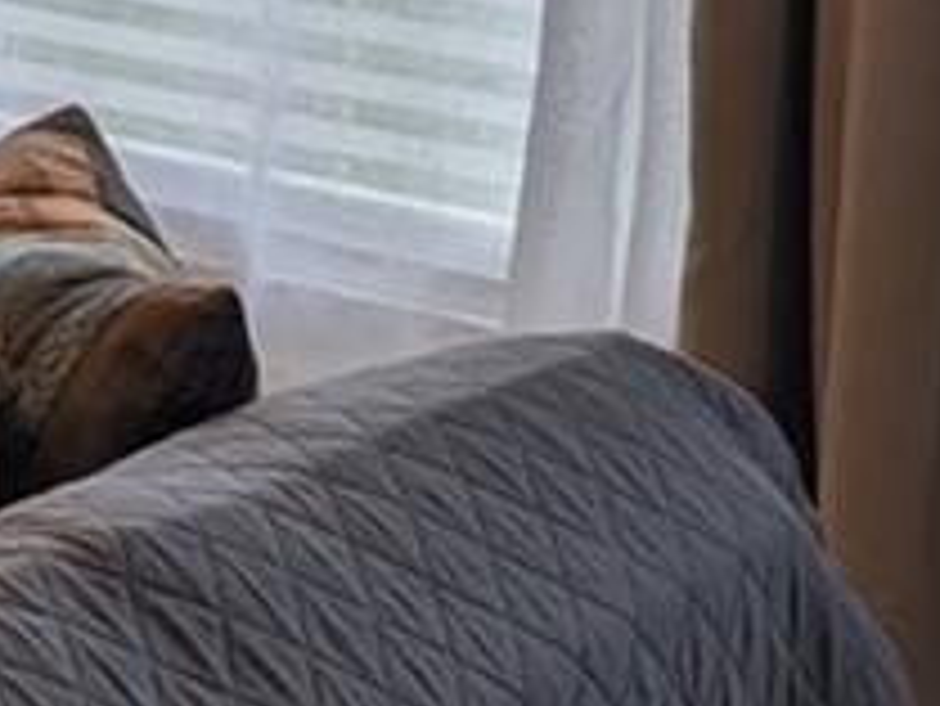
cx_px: -1687
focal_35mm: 183
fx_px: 4972
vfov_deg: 7.8
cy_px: -693
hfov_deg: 9.1
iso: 21
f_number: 1.68
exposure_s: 1/549
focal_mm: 6.9
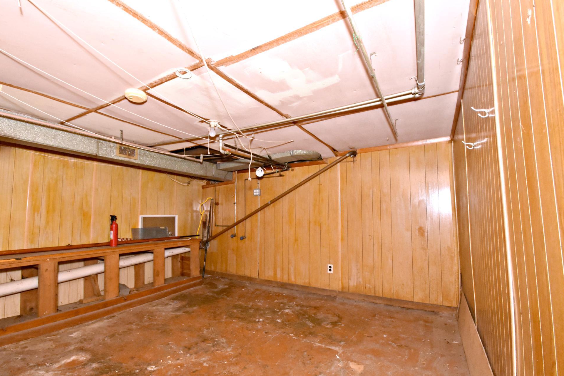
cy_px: 198
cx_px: 270
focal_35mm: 16
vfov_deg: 73.7
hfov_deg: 96.7
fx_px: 251
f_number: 10
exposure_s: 1/60
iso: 3200
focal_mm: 10
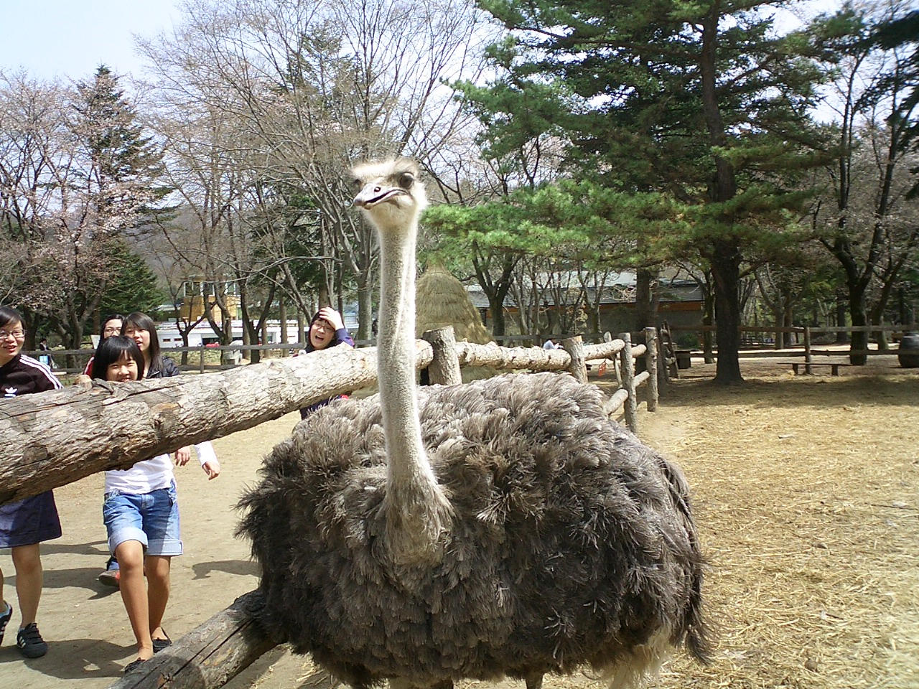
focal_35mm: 37
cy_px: 344
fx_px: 982
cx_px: 460
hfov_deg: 50.1
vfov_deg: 38.7
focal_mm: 5.6
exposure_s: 1/400
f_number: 3.5
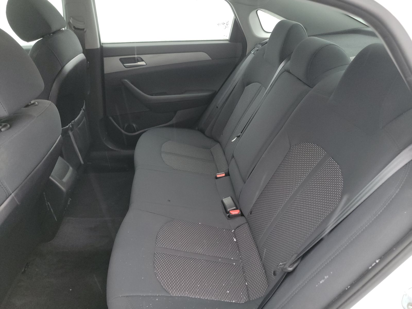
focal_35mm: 24
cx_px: 206
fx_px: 286
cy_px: 154
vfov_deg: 56.8
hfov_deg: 71.6
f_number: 1.8
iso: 771
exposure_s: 1/59
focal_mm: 6.7
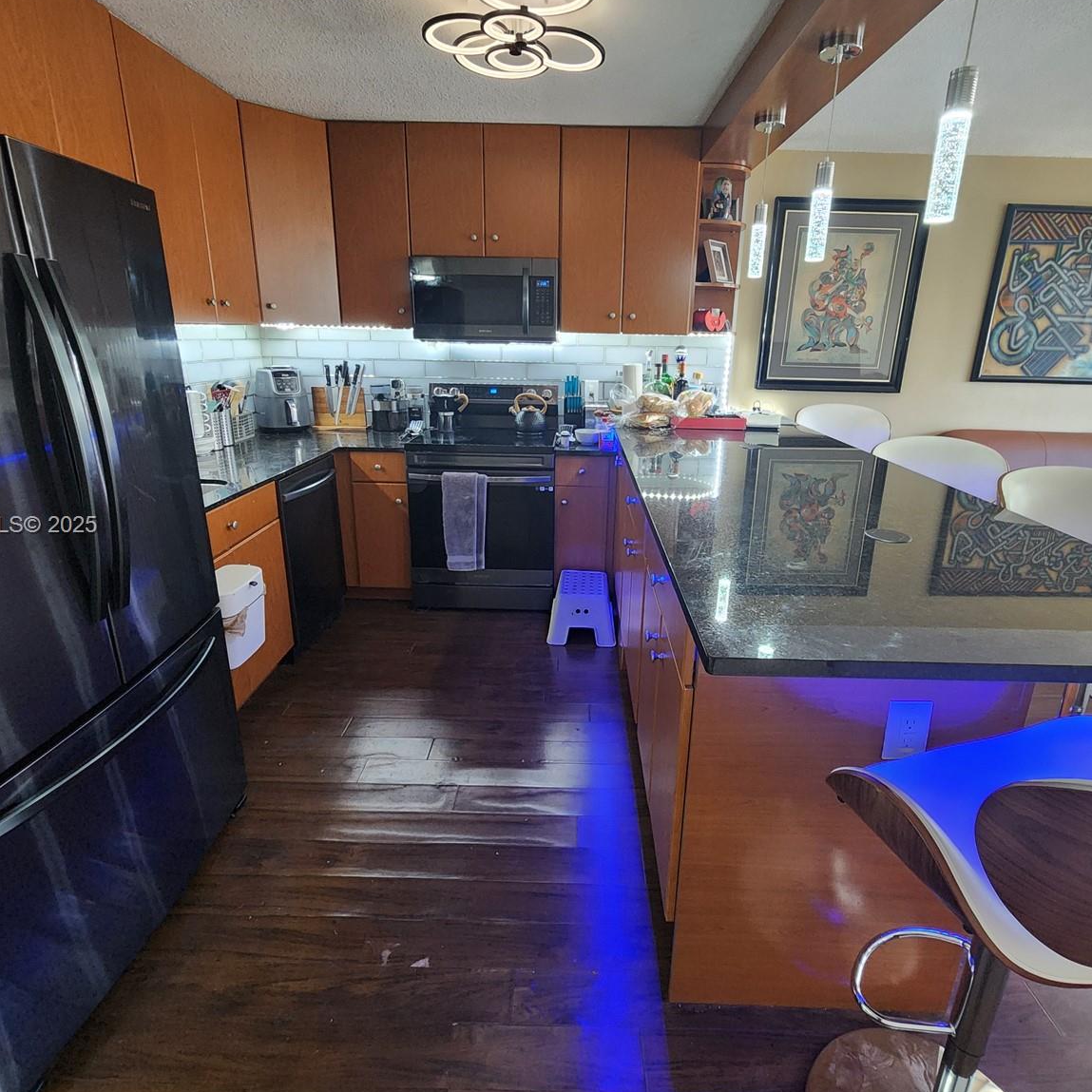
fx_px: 571
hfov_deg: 87.4
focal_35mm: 16
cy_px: 527
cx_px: 562
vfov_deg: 87.4
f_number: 2.2
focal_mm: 2.2
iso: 400
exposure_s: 1/30
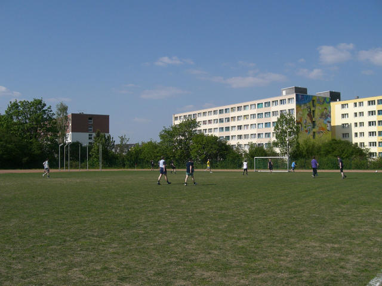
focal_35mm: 38
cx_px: 191
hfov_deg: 49.0
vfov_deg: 37.7
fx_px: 419
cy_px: 143
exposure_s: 1/1000
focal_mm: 6.3
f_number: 4.4
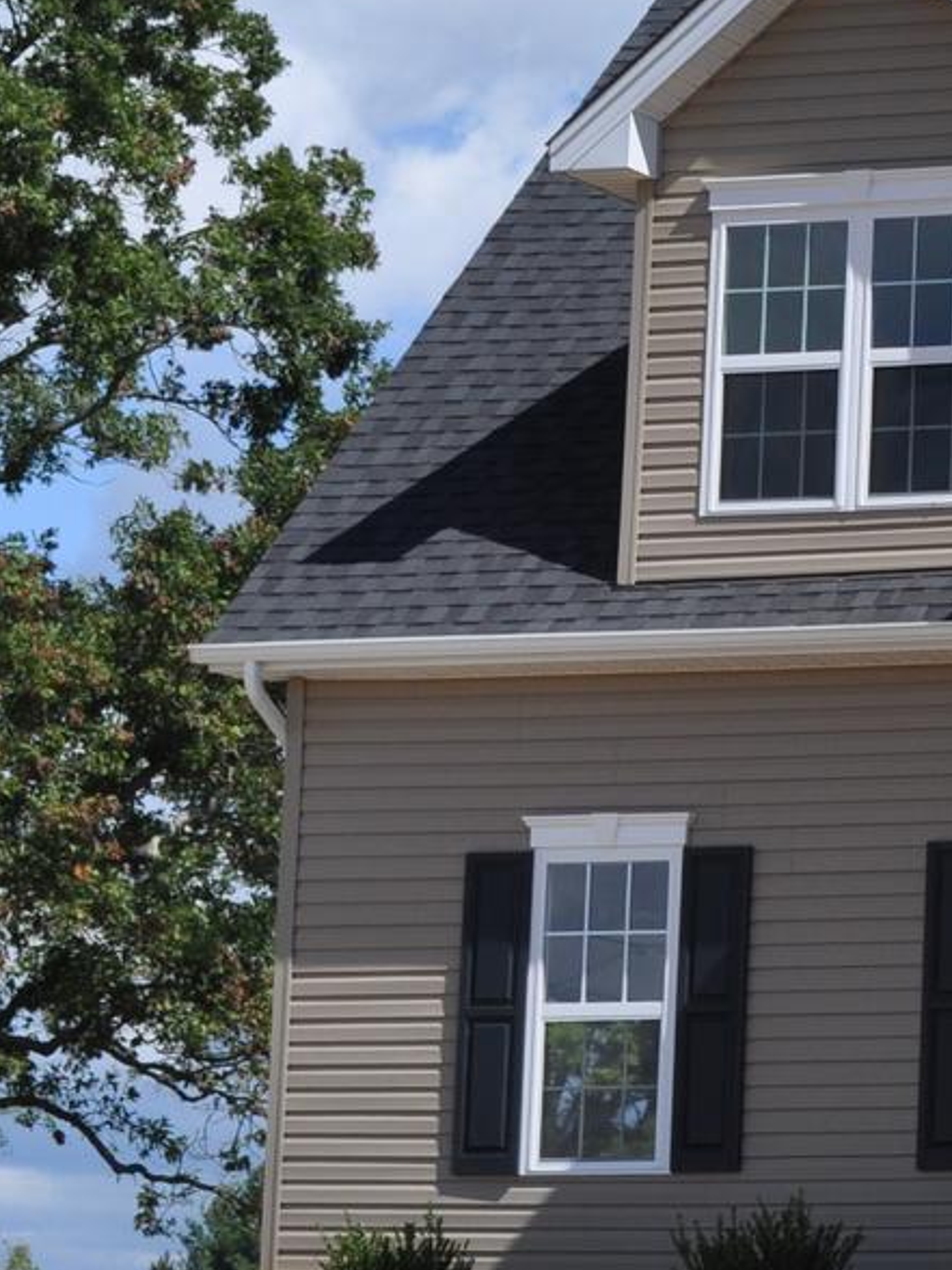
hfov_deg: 8.0
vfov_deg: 11.2
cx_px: 2068
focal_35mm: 176
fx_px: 6442
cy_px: 510
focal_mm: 35
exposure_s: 1/400
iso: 200
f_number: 10
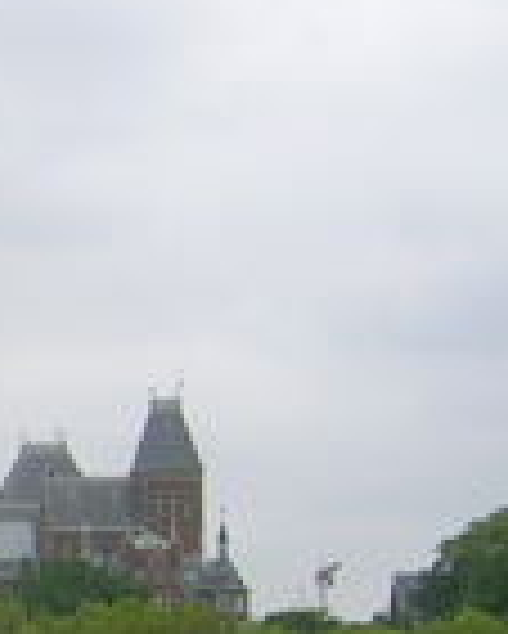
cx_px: -535
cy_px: 585
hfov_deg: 9.3
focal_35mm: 155
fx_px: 2910
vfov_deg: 12.3
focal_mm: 5.4
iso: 50
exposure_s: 1/314
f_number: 4.8
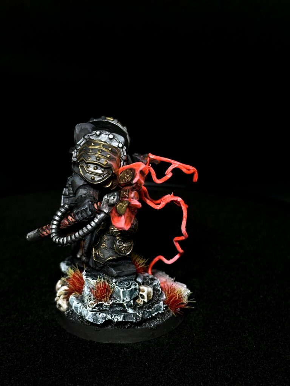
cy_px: 193
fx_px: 838
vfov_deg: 26.0
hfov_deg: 19.6
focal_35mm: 75
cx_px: 145
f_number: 1.78
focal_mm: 6.86
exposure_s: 1/100
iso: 100
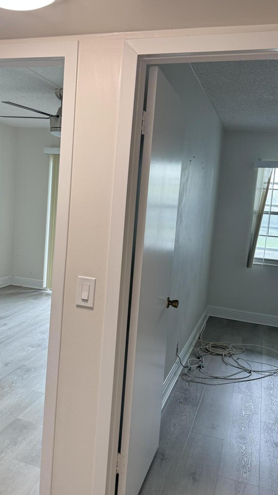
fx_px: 433
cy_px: 241
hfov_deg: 35.5
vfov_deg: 59.5
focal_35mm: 33
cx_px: 108
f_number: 1.78
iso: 160
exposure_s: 1/60
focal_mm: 6.76
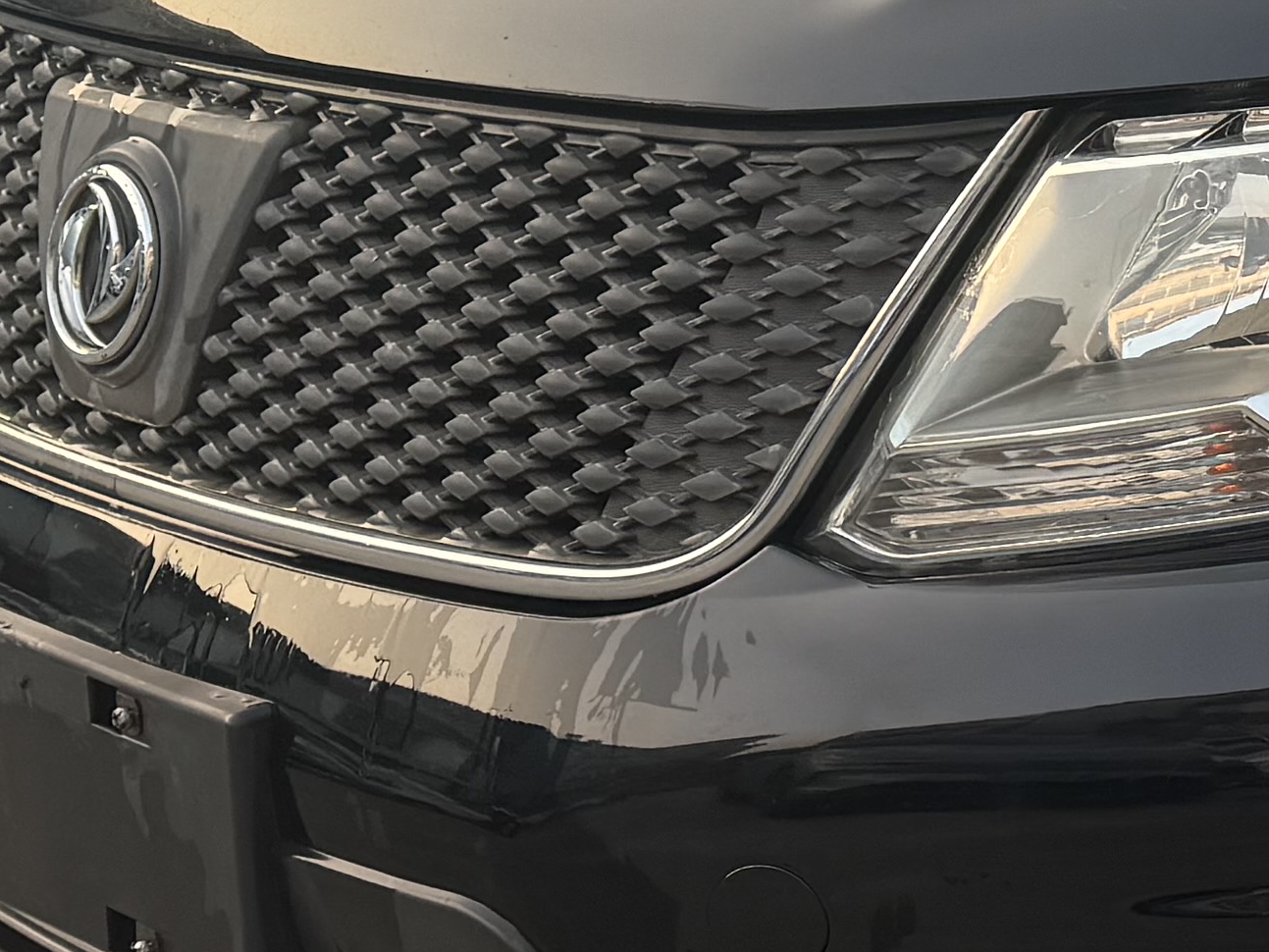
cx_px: 1779
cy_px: 139
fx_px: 3886
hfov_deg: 17.1
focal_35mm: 106
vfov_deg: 13.9
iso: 80
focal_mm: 6.76
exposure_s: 1/448
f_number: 1.78
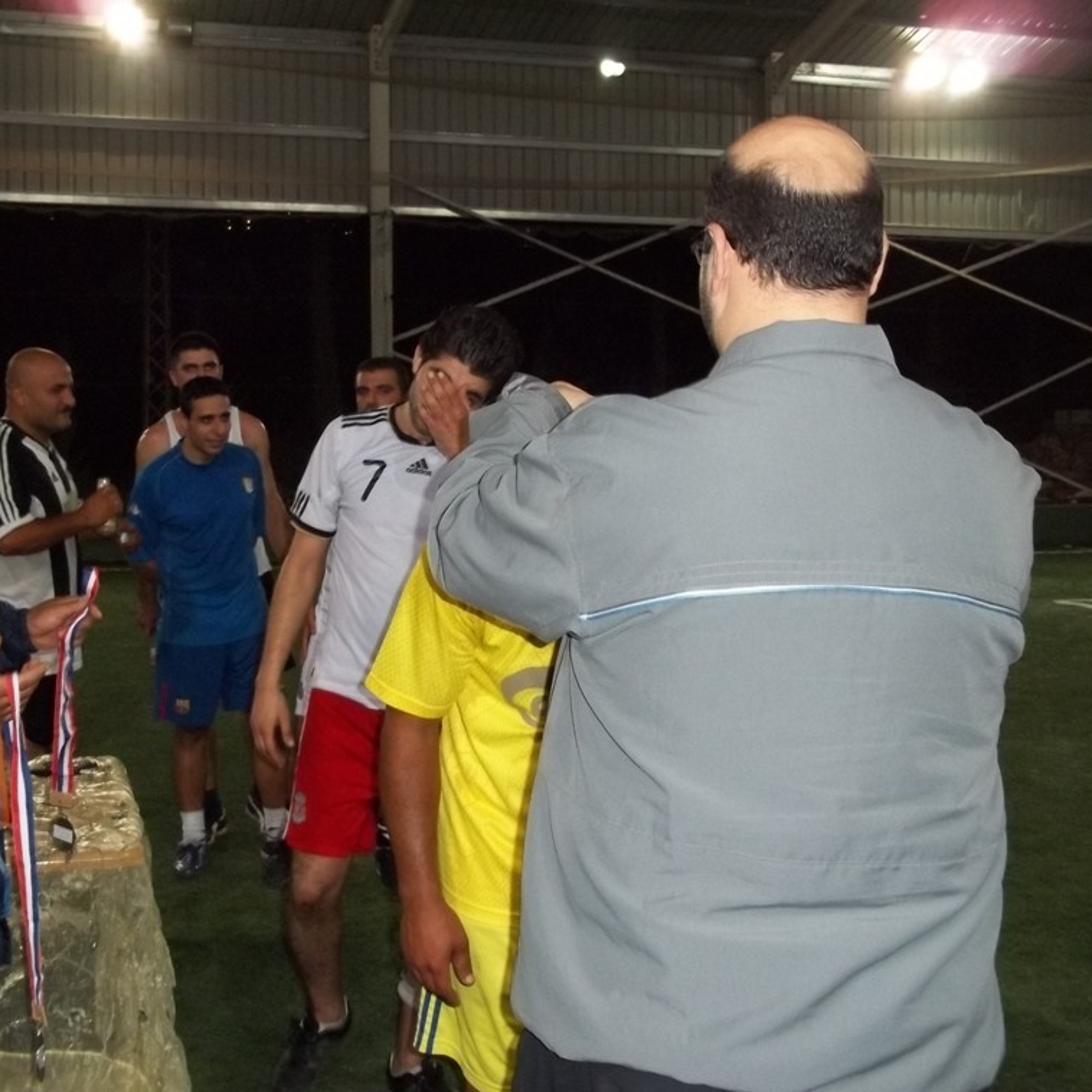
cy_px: 543
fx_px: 1535
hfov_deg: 38.9
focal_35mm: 43
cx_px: 399
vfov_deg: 39.2
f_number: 3.1
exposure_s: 1/60
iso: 250
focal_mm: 6.5
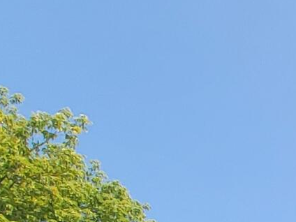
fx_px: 787
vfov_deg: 12.0
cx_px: 804
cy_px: 571
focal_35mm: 92
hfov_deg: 12.8
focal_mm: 2.2
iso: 50
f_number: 2.2
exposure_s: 1/892
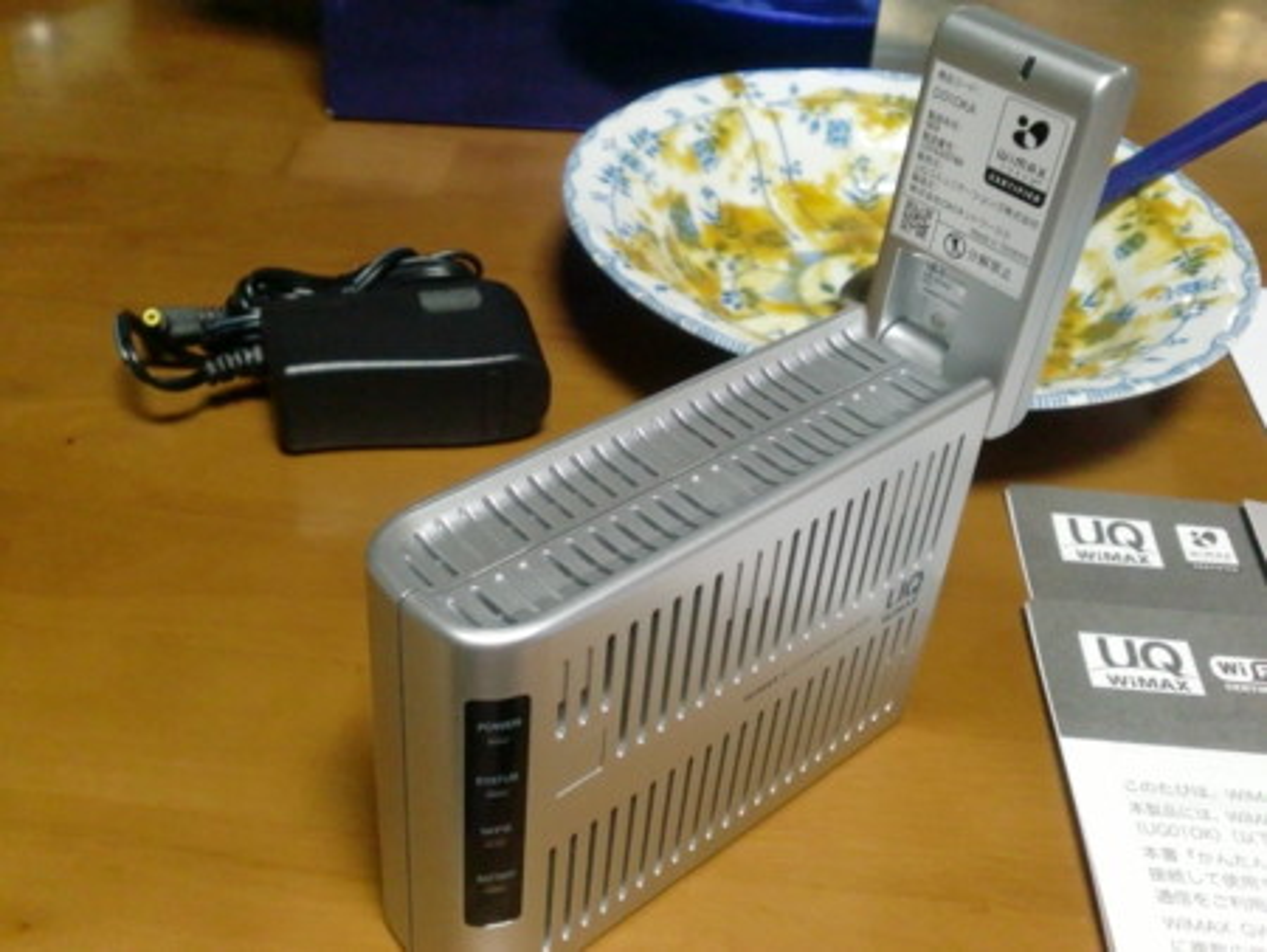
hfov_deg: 47.8
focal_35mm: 39
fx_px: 1428
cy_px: 476
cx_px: 634
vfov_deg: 36.9
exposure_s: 1/50
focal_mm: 6.51
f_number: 3.1
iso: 800
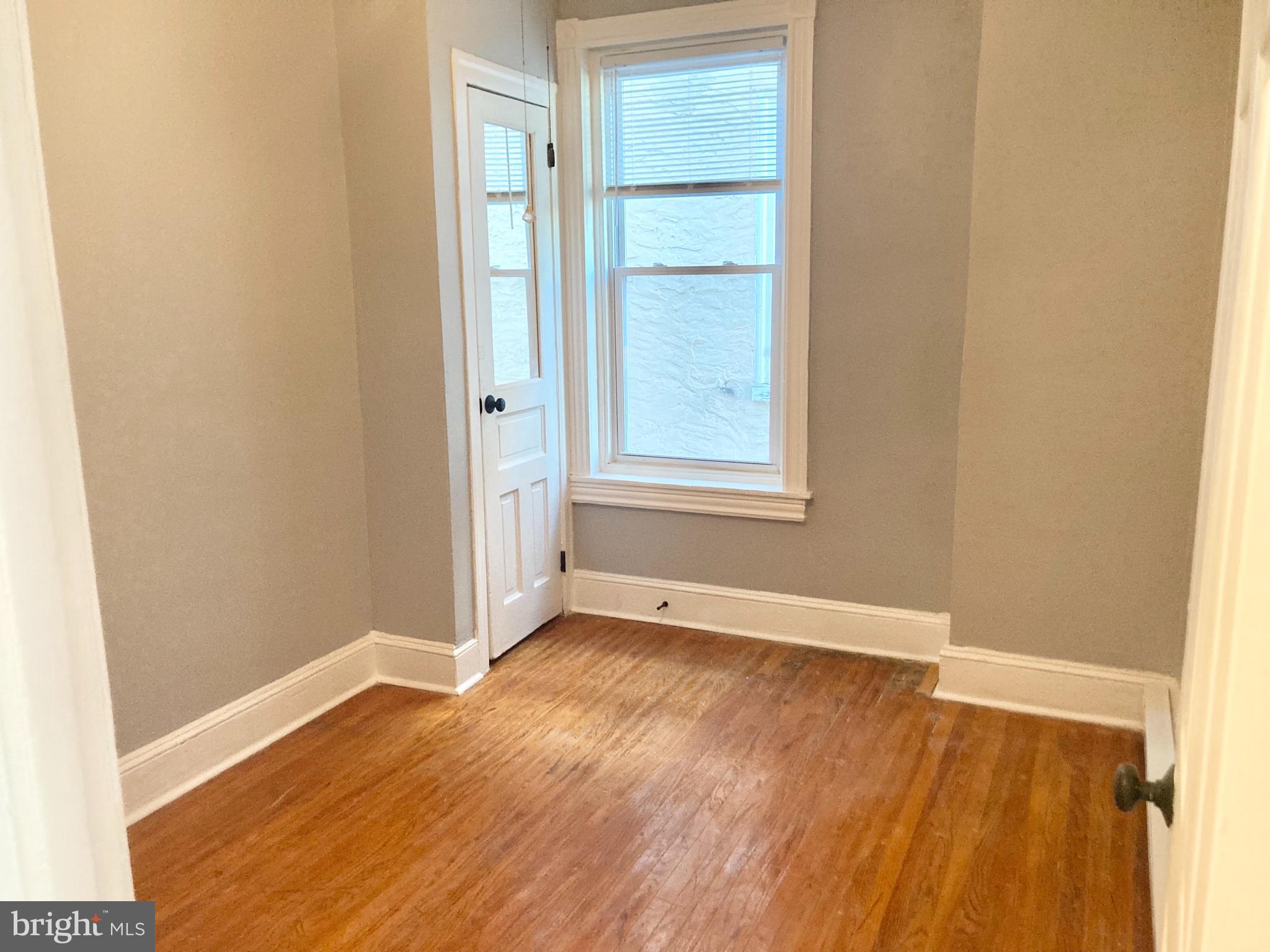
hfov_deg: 63.4
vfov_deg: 49.7
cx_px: 635
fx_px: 1027
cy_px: 476
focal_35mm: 28
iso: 320
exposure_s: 1/60
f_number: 1.8
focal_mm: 3.99
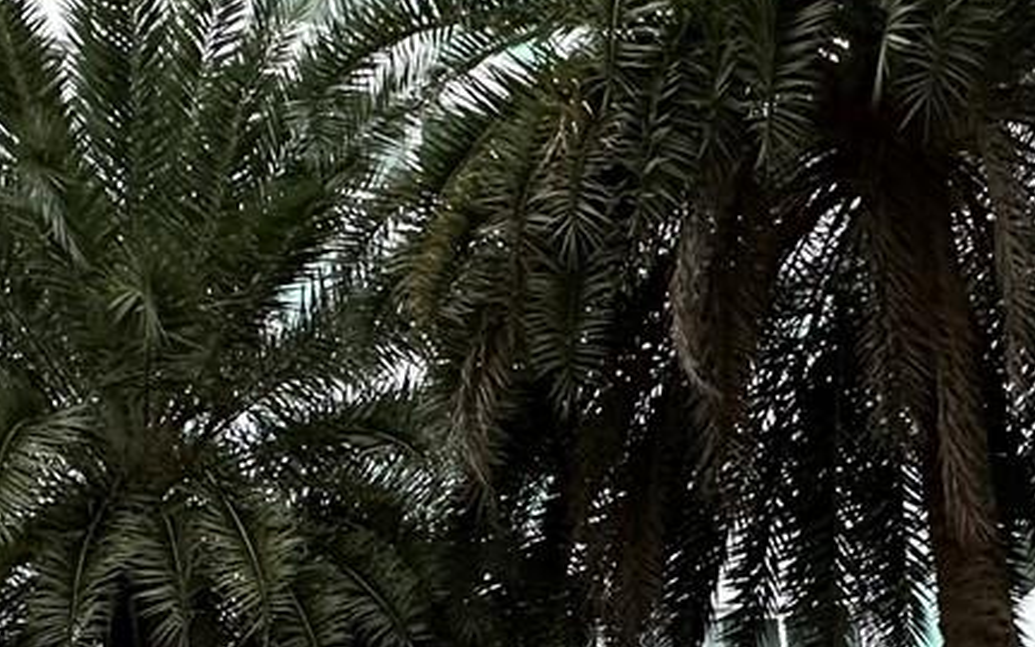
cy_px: 1174
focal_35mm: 55
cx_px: 374
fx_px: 1551
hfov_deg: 36.6
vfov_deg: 18.4
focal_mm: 2.22
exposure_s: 1/60
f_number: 2.2
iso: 320
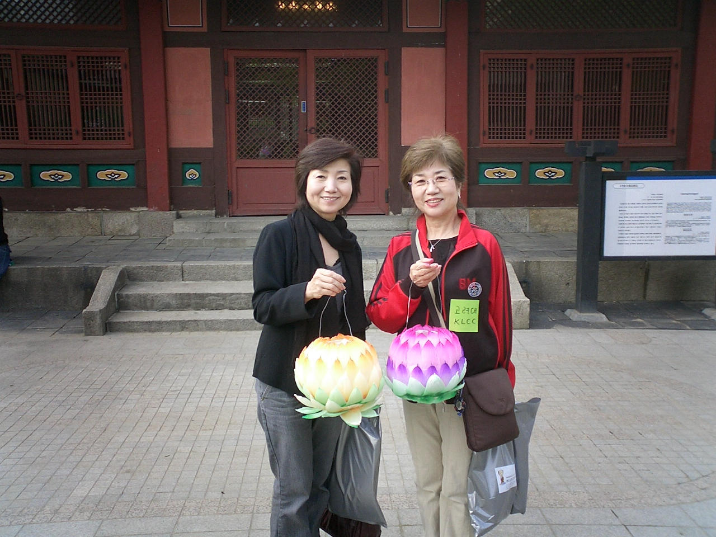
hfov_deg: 50.1
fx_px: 765
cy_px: 268
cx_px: 358
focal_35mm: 37
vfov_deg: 38.7
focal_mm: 5.6
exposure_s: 1/125
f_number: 3.5
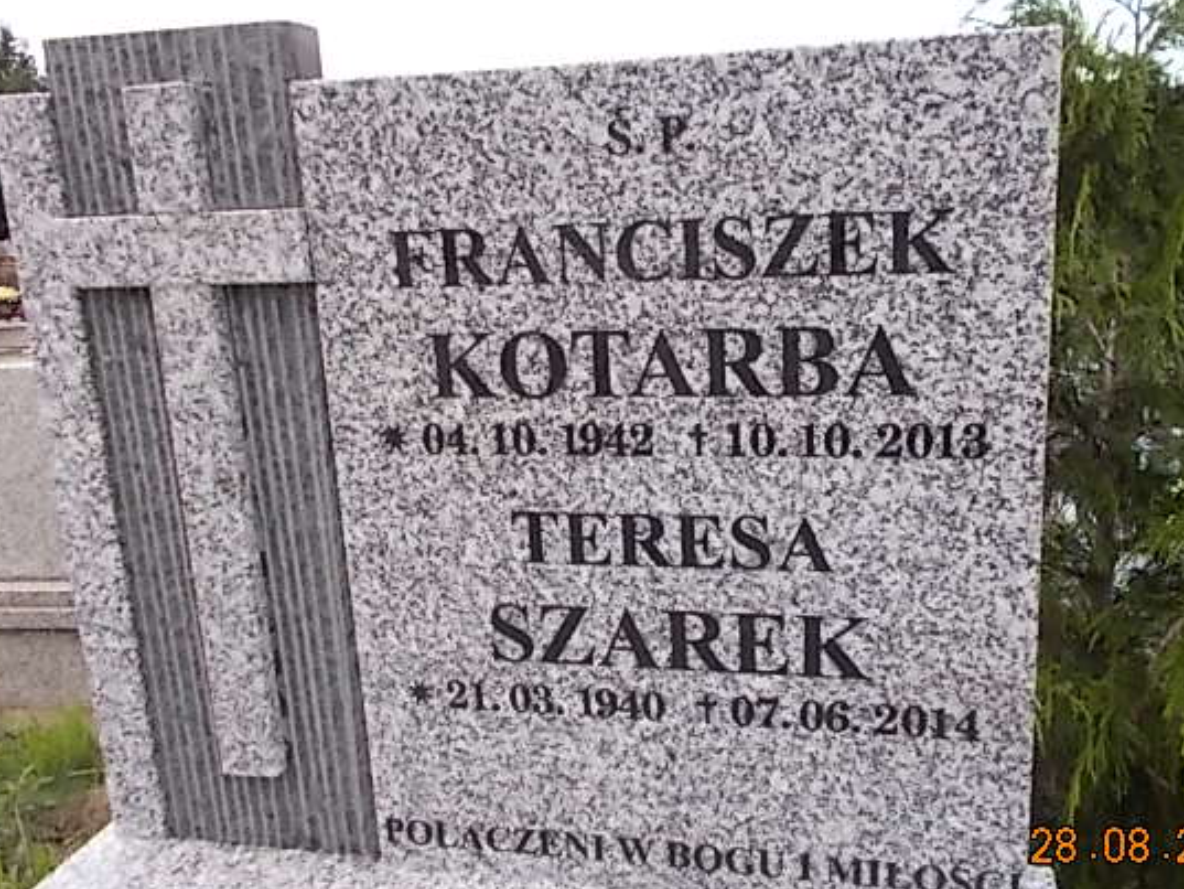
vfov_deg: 45.5
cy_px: 441
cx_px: 637
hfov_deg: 58.3
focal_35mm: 31
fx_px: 1061
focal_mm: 4.6
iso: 80
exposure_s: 1/320
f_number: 3.2
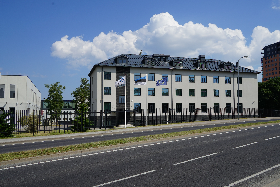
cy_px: 94
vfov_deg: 42.3
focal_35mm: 31
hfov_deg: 60.3
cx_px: 140
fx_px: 241
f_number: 11
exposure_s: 1/250
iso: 100
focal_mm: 31
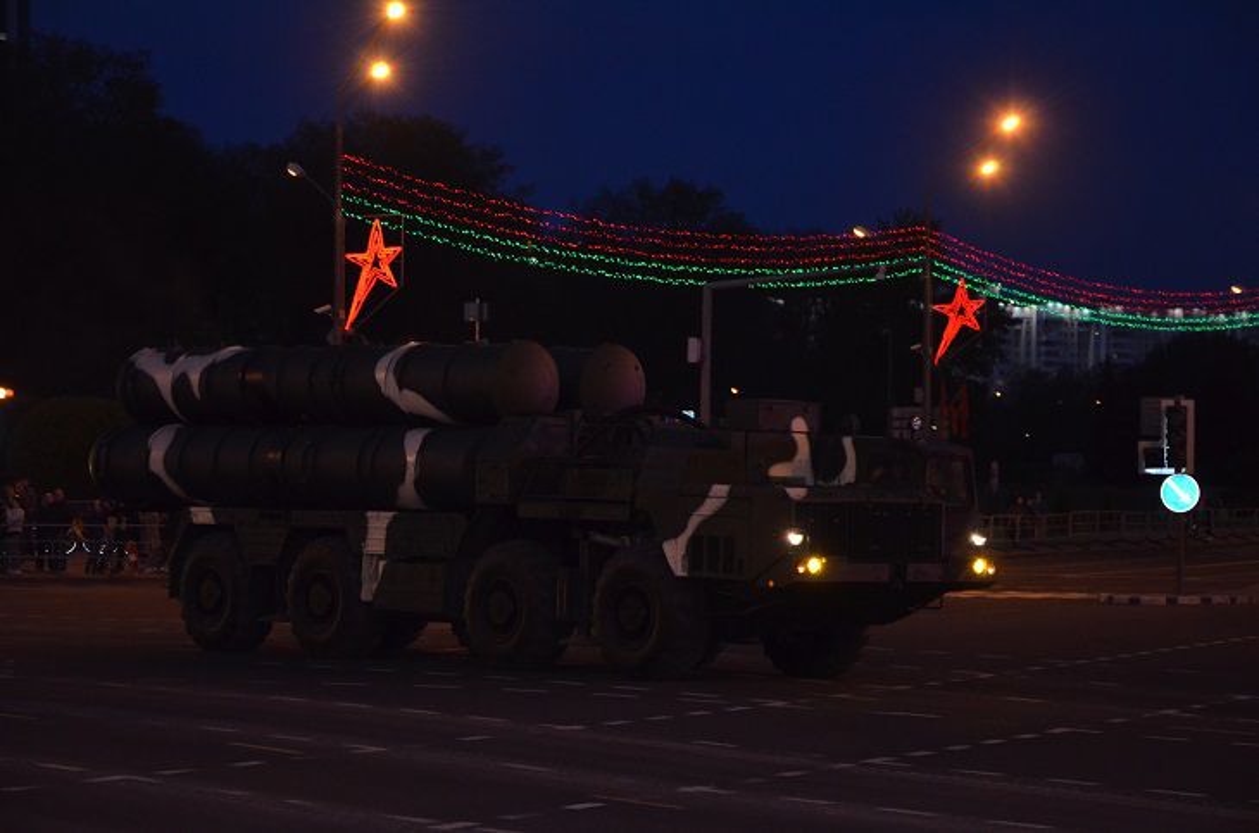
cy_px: 416
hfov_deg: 18.2
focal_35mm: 112
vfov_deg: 12.1
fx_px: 3925
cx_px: 630
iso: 2000
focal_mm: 75
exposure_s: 1/60
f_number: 5.3
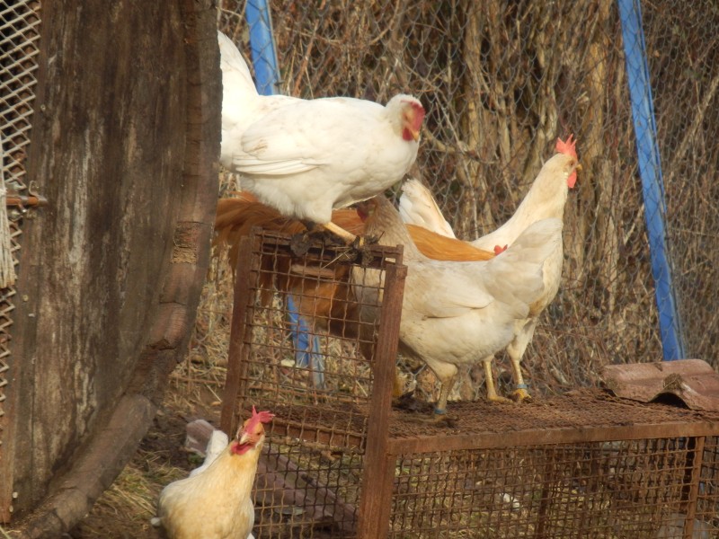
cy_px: 270
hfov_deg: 6.6
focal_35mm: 300
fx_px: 6231
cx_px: 360
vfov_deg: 5.0
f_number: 5.9
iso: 200
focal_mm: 52.5
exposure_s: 1/320
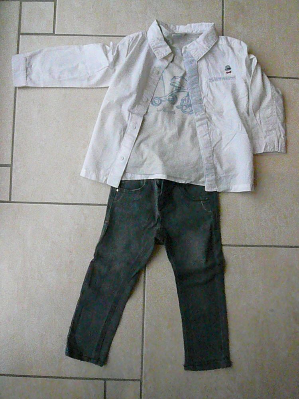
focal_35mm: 28
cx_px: 150
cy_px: 200
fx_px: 322
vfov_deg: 63.4
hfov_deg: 49.7
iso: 3200
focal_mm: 4.6
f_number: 8
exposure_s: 1/200
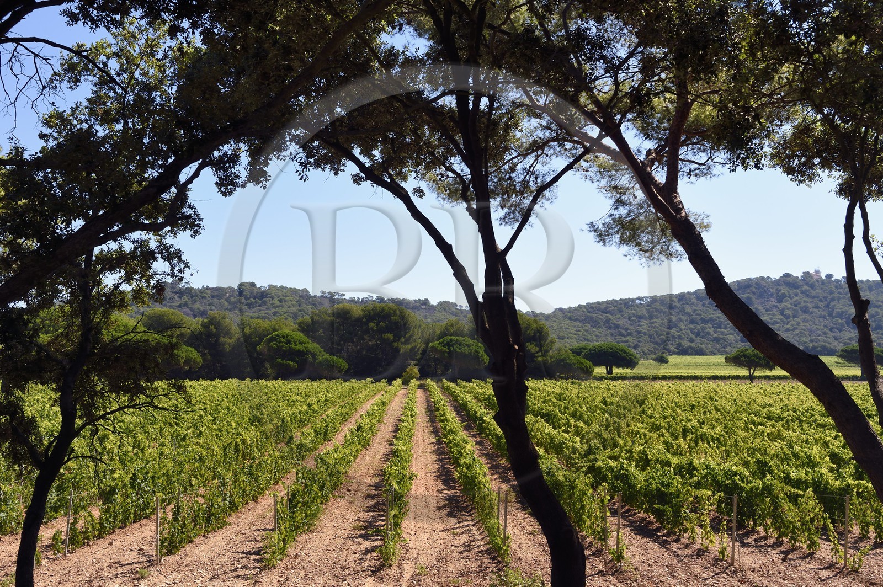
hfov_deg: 48.5
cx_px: 442
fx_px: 980
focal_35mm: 40
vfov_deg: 33.3
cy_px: 294
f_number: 11
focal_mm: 40
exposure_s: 1/250
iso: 200
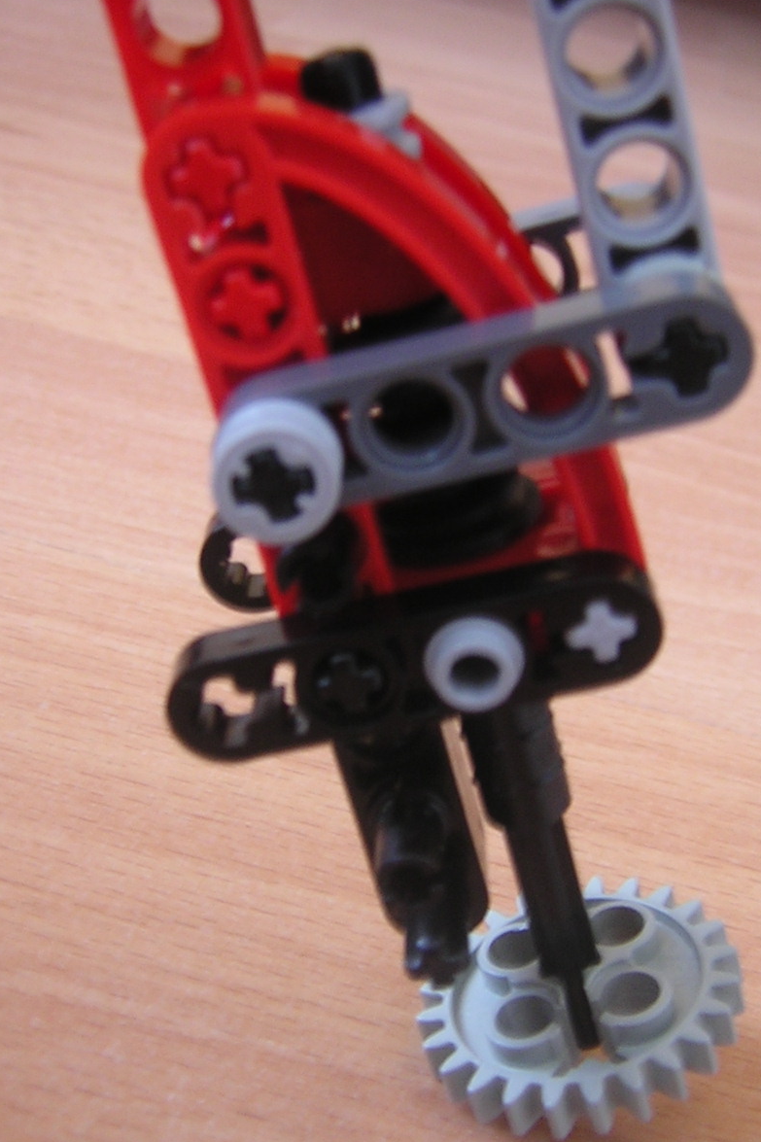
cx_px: 395
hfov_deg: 26.5
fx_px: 1617
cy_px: 576
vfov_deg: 38.9
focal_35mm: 51
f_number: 2.6
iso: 112
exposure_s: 1/3.7
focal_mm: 4.7
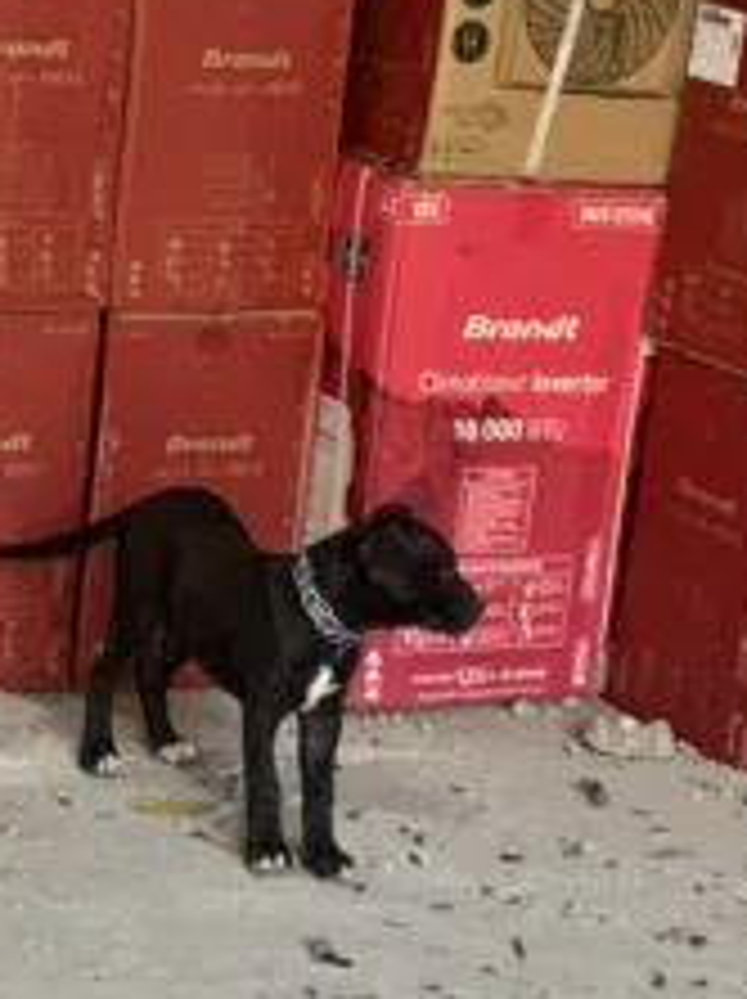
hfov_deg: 10.6
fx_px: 4007
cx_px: 338
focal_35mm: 139
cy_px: 549
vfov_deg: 14.2
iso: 320
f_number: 2.8
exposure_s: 1/60
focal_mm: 9
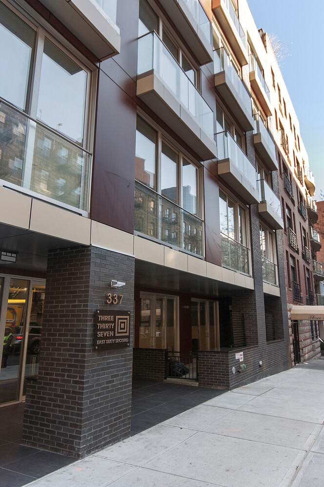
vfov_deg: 81.3
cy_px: 244
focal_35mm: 21
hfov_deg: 59.4
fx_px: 284
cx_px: 162
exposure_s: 1/50
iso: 200
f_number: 8
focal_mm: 14
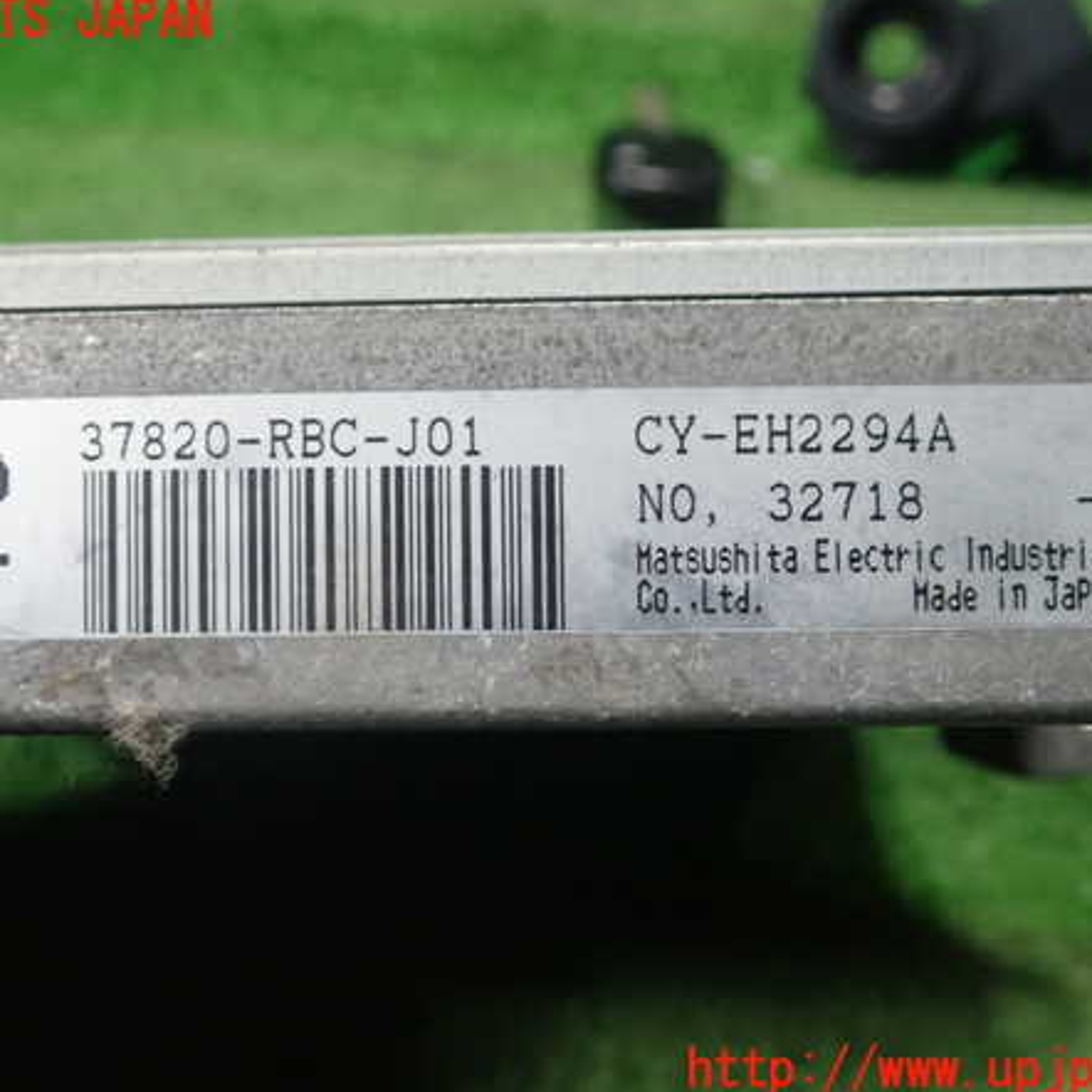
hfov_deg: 46.0
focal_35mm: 36
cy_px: 546
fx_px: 1285
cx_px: 504
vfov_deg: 46.0
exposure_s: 1/125
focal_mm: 5.5
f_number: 2.3
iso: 400
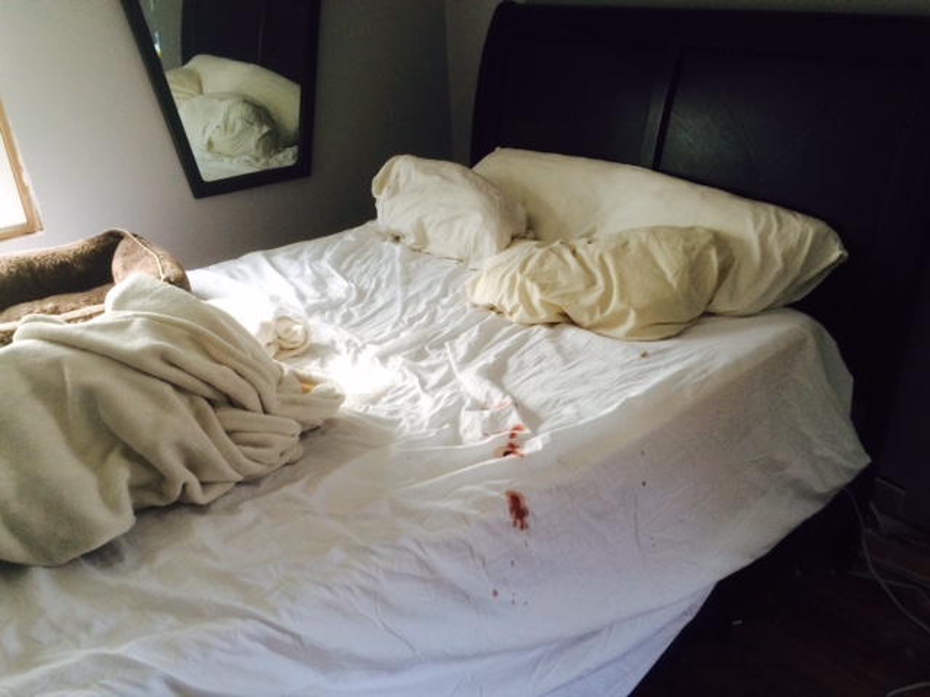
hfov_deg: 61.7
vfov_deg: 48.2
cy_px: 348
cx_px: 465
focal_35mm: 29
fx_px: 779
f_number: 2.2
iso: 125
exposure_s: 1/30
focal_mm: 4.15
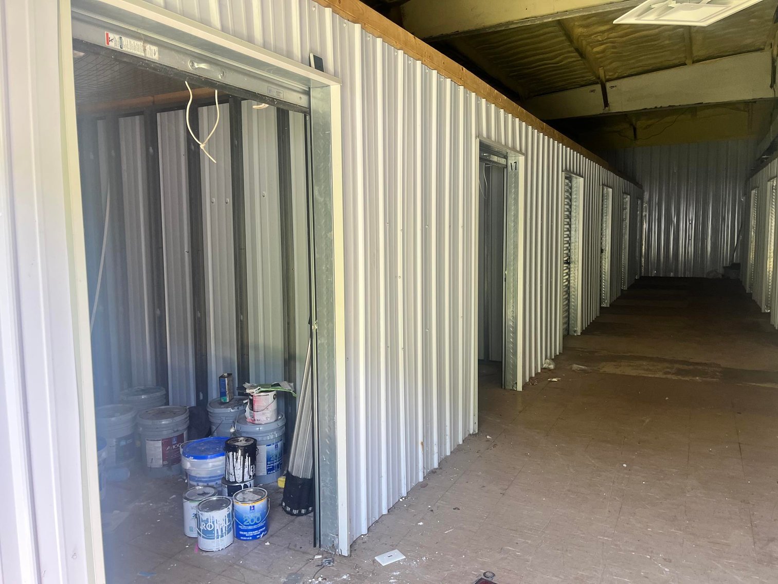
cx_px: 389
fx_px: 584
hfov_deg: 67.3
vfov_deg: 53.1
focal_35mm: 26
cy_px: 292
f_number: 1.6
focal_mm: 5.1
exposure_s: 1/121
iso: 80
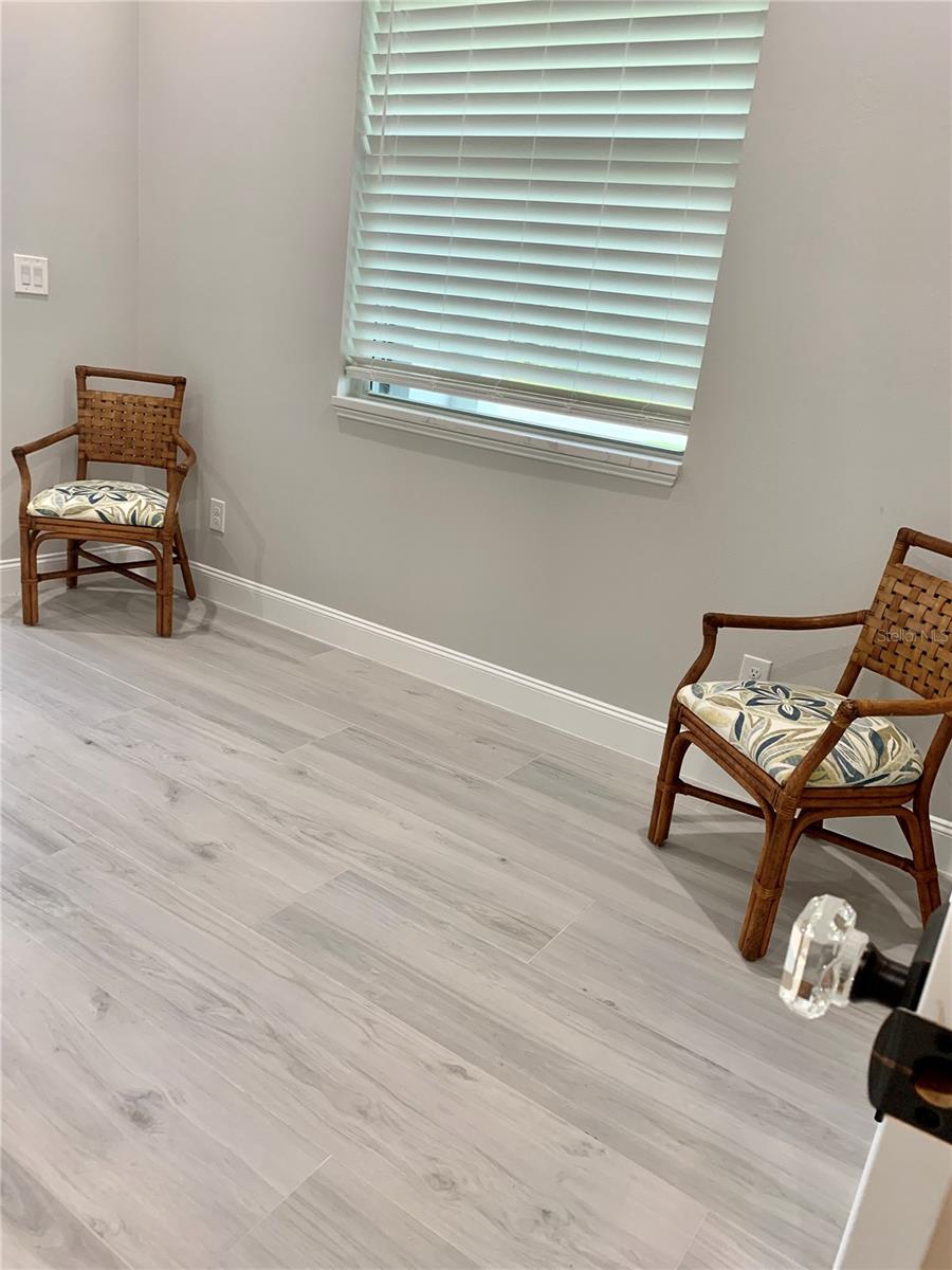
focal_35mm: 26
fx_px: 953
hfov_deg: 53.1
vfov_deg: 67.3
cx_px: 476
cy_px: 635
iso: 80
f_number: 1.8
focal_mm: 4.25
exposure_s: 1/120
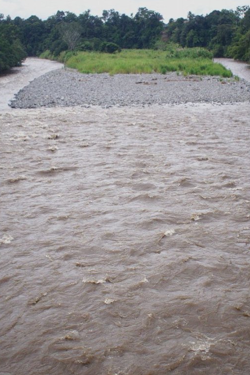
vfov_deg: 38.9
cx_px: 139
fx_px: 531
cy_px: 185
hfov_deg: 26.5
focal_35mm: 51
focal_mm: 6
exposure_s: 1/183
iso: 100
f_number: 4.5
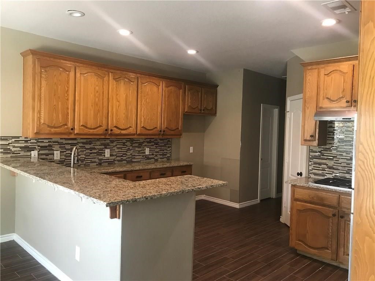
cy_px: 140
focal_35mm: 28
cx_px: 188
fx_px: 303
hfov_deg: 63.4
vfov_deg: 49.7
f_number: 1.8
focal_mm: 3.99
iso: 40
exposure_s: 1/15
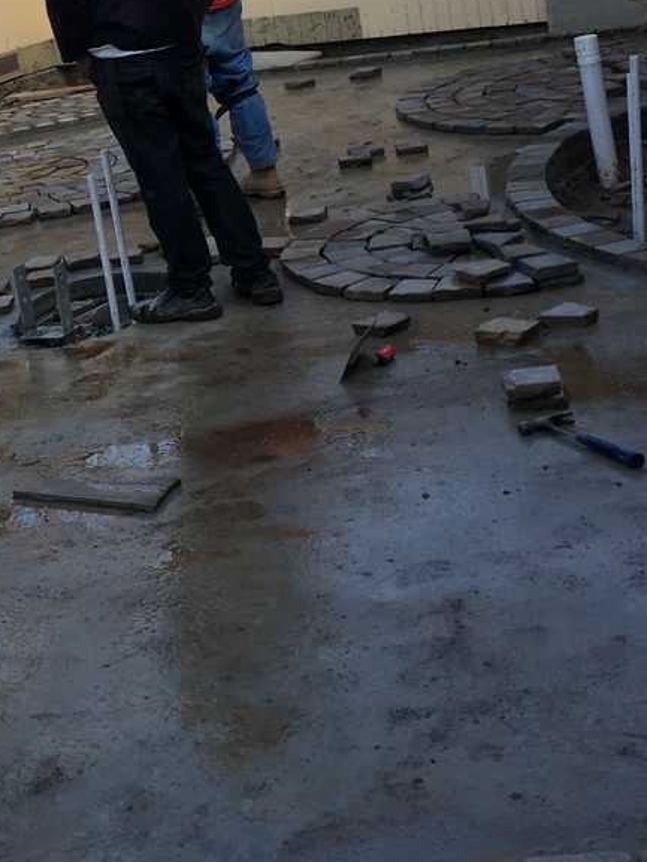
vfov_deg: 28.2
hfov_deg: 21.1
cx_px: -19
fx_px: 1669
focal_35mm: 67
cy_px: 151
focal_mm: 4.15
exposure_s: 1/222
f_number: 2.2
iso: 25
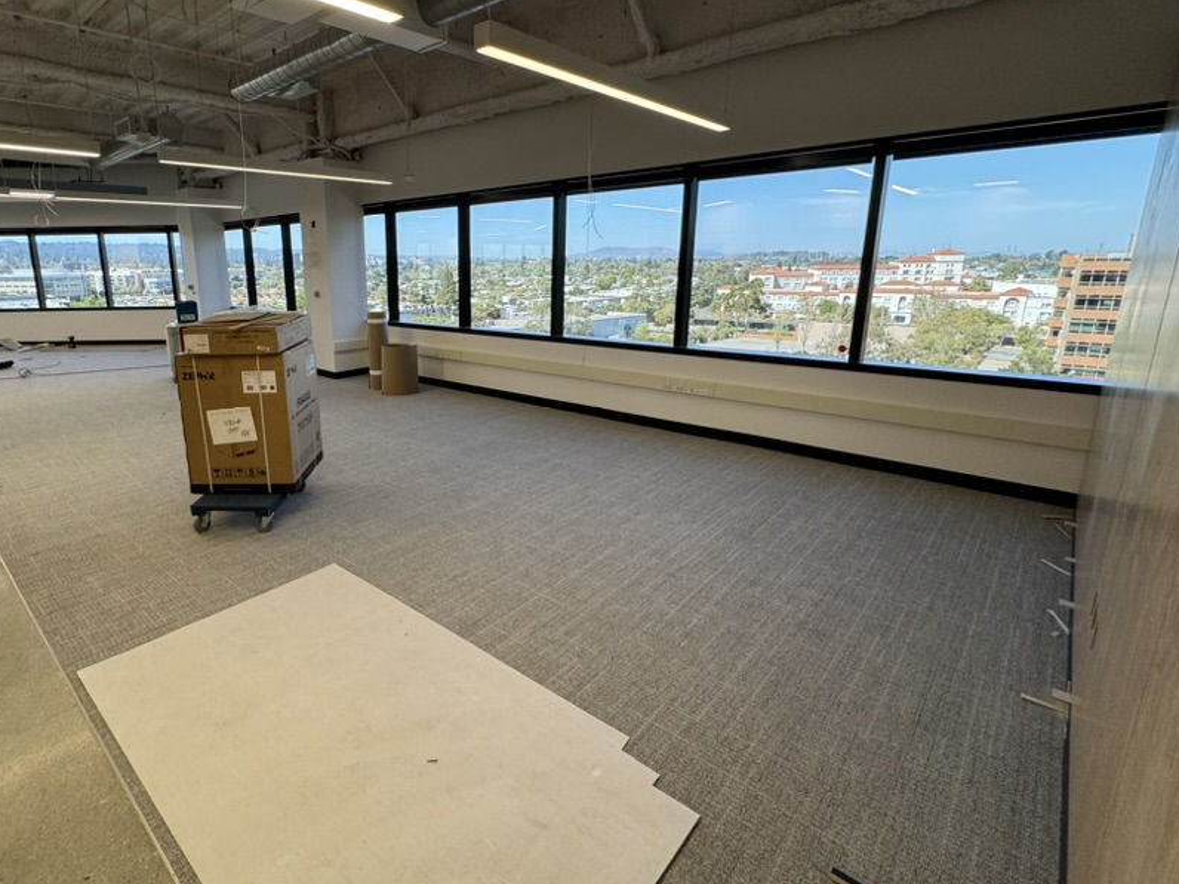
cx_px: 452
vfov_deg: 71.4
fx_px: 613
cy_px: 398
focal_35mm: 18
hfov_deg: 86.3
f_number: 2.2
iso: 100
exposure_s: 1/100
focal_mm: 2.22
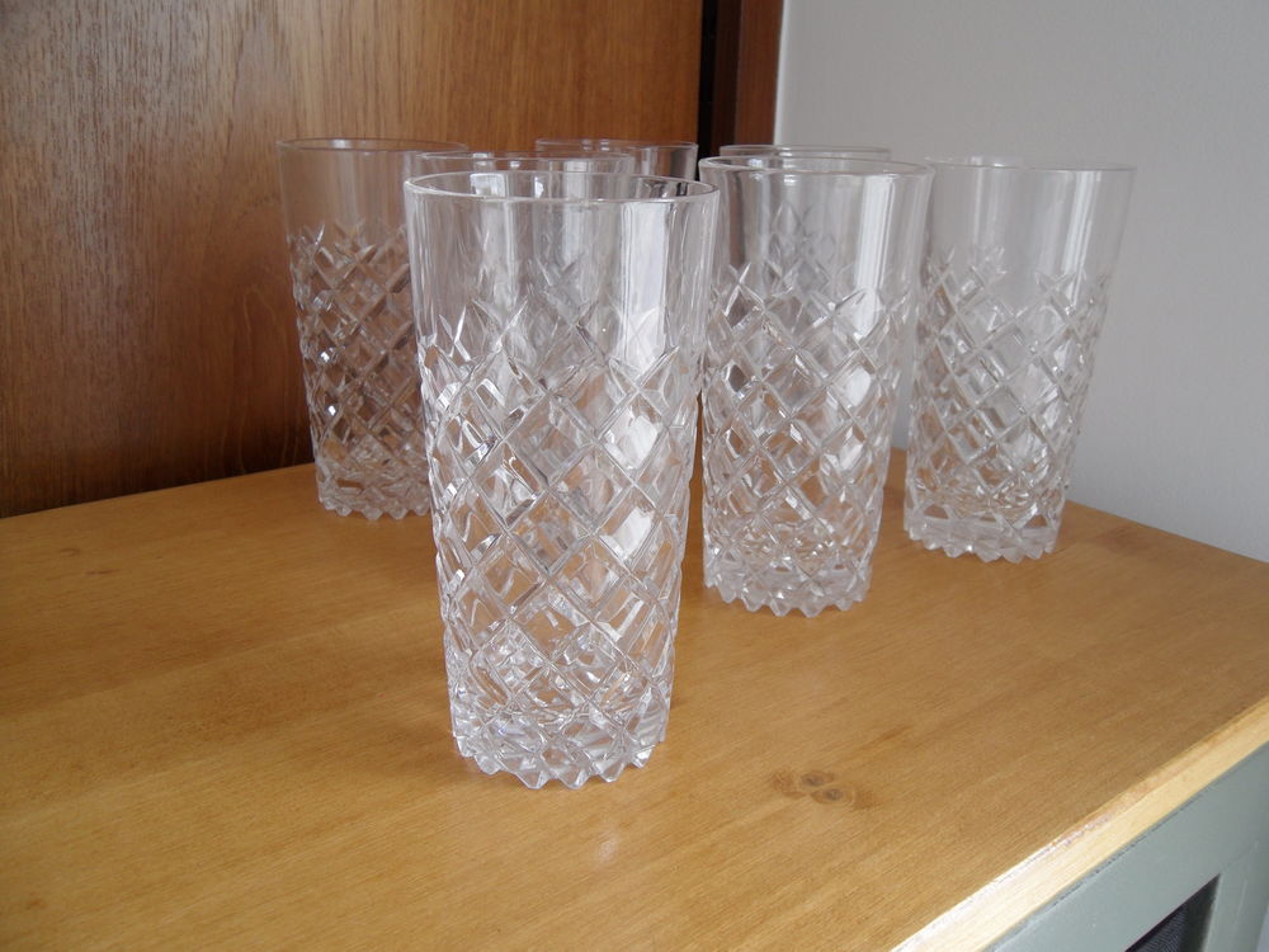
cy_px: 476
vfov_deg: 49.7
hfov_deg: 63.4
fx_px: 1026
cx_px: 634
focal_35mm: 28
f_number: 3.4
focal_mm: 5
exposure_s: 1/30
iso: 80
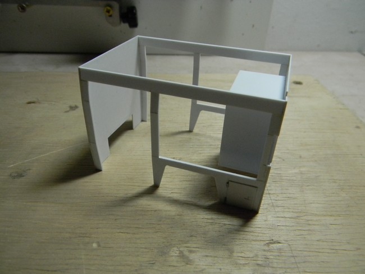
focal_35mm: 28
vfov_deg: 49.8
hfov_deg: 63.4
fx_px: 295
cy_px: 137
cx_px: 182
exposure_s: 1/123
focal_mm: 5
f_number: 3.5
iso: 400
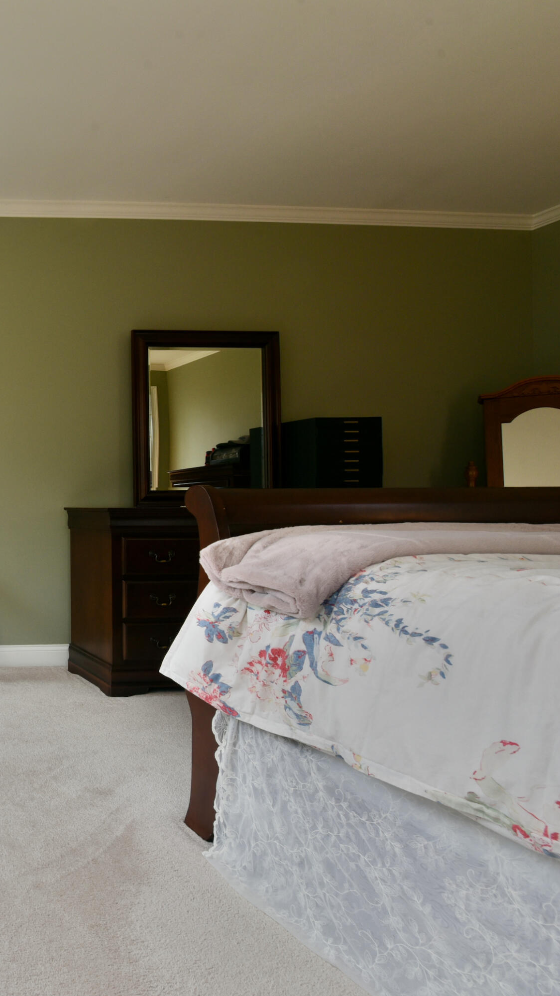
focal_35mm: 22
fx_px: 581
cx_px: -165
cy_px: 498
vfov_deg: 81.2
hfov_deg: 35.5
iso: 800
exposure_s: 1/25
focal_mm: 14
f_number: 11
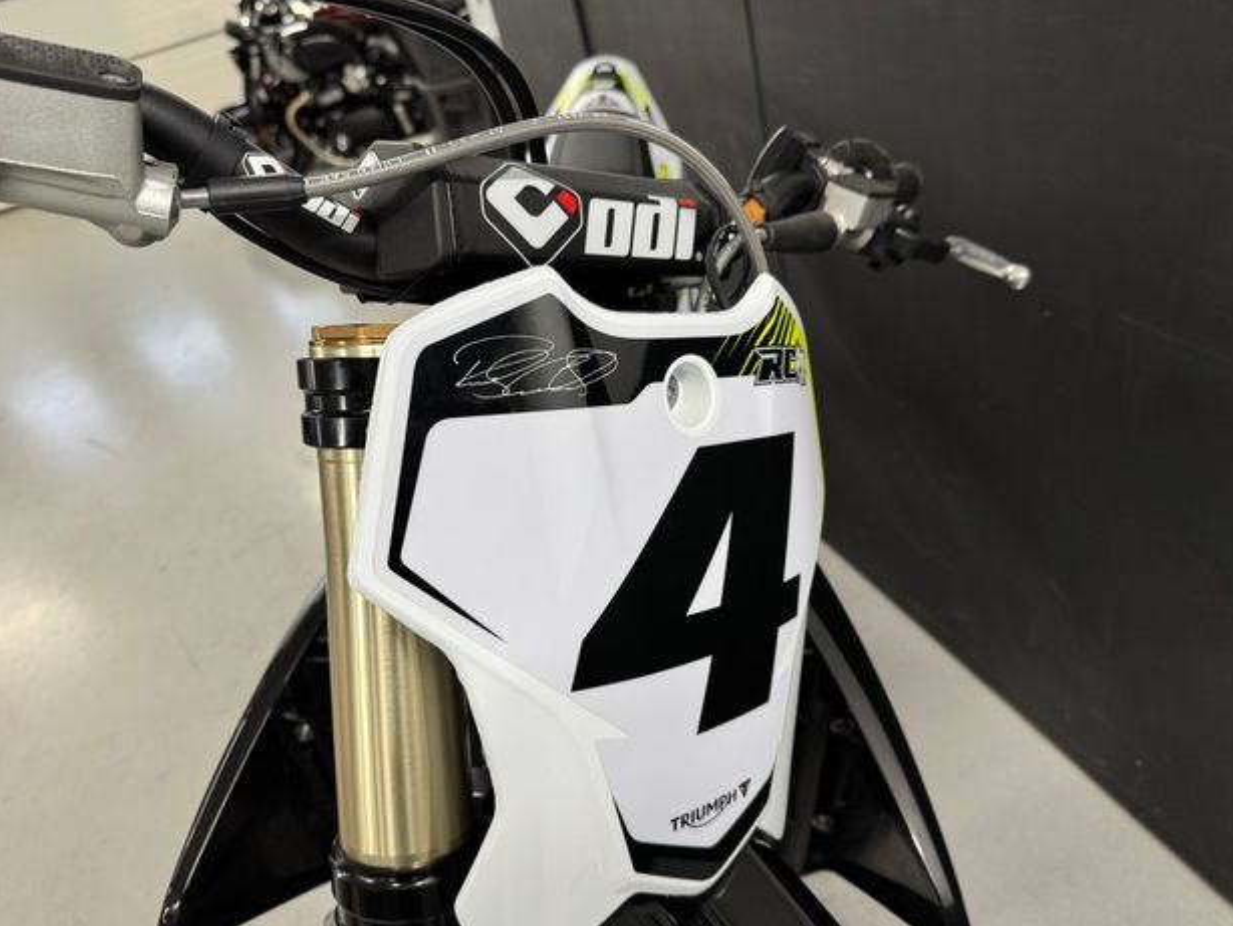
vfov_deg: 54.9
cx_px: 604
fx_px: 891
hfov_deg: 69.4
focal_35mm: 25
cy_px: 478
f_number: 1.78
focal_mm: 6.76
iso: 160
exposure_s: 1/100
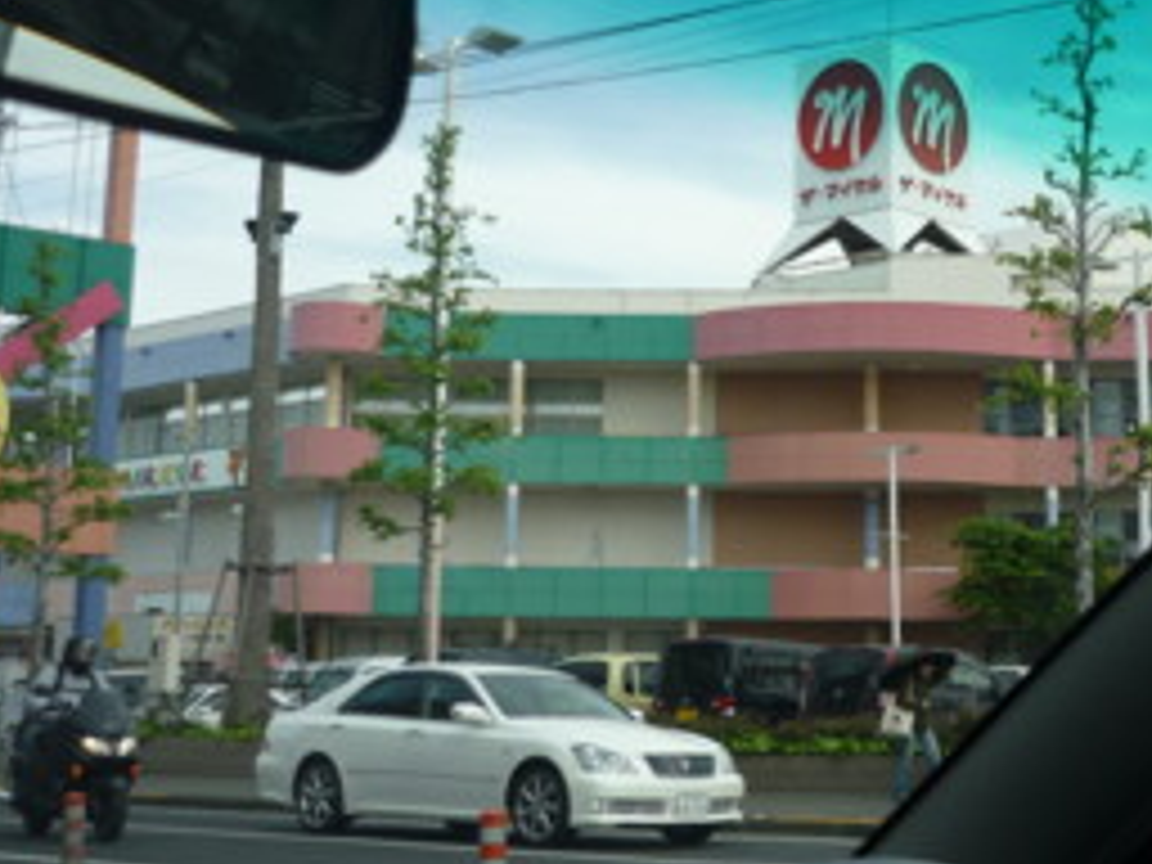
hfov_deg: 32.1
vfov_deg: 25.0
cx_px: 963
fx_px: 1930
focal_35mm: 58
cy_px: 256
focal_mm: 5.5
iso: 100
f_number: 2.8
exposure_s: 1/800
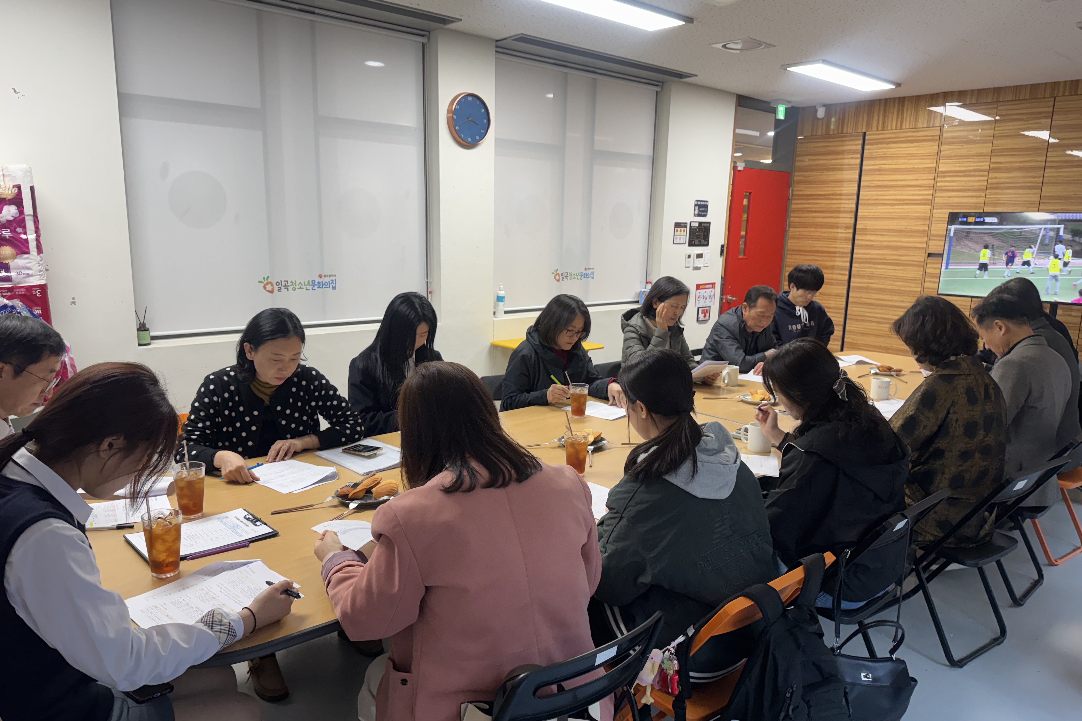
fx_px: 751
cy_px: 376
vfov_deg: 51.3
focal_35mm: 25
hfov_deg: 71.5
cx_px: 541
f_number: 1.78
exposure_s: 1/120
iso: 200
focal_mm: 6.76
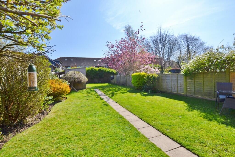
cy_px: 78
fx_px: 98
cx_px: 118
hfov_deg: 100.4
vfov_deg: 77.3
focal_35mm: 15
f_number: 8
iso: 100
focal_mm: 10
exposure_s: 1/250
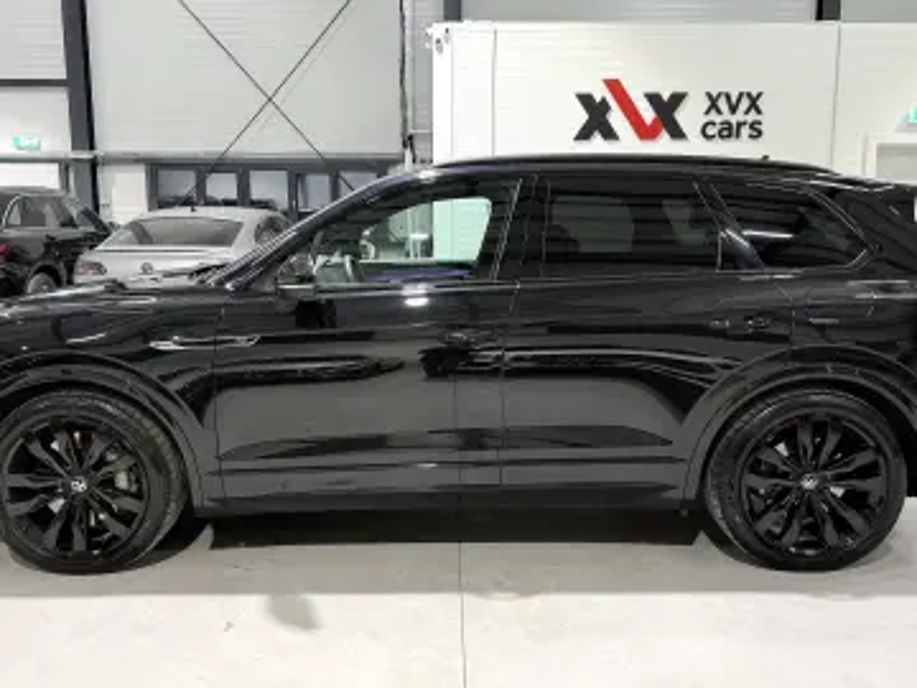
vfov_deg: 56.8
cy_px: 344
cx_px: 458
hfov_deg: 71.6
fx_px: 636
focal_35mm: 24
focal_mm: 6.76
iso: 160
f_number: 1.78
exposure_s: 1/50
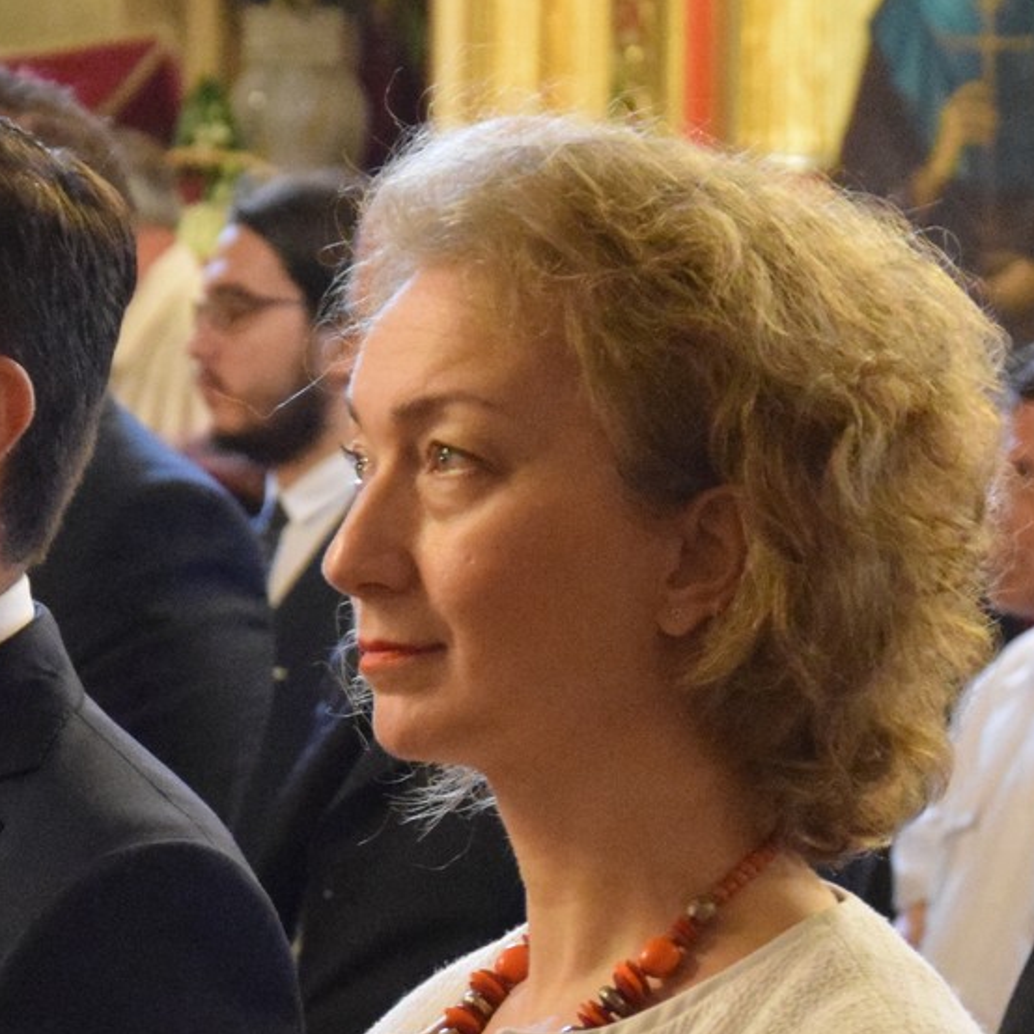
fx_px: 9226
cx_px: 392
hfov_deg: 6.4
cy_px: 829
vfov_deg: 6.4
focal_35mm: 273
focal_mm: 62
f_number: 5.3
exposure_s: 1/20
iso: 6400
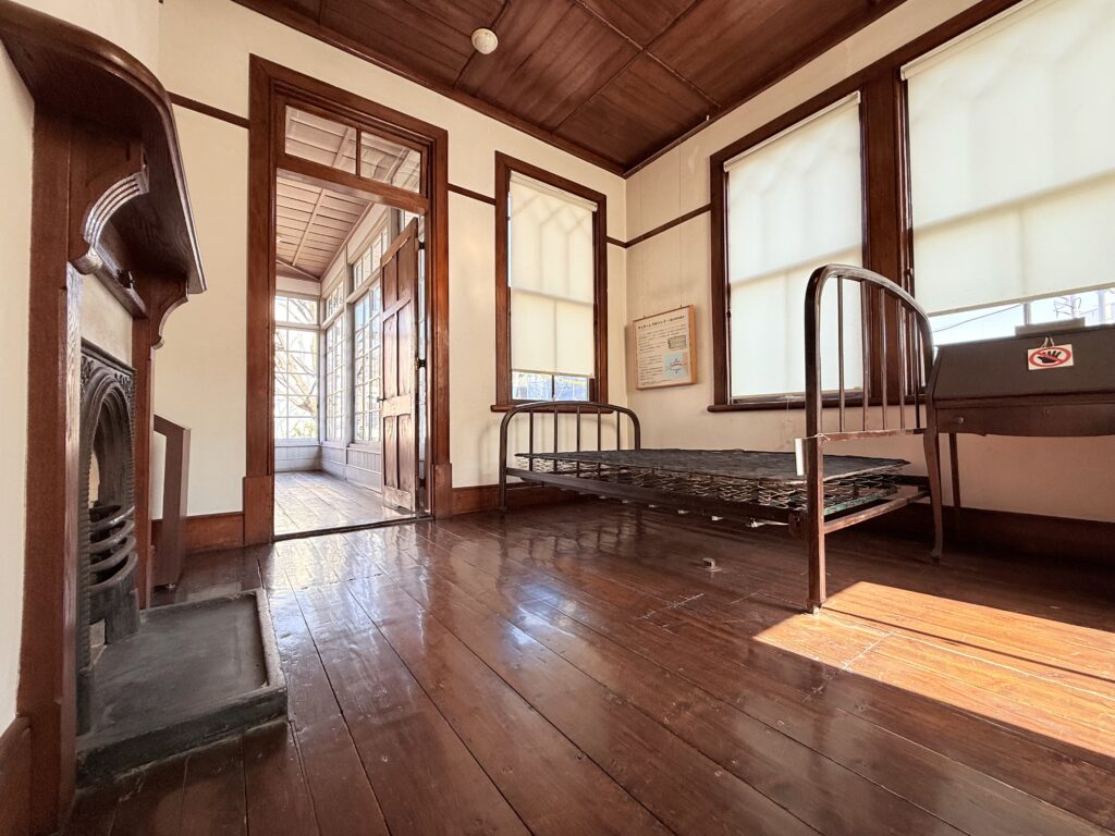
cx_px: 558
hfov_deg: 102.1
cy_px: 418
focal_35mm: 14
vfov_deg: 85.7
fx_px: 451
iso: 64
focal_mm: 2.22
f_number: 2.2
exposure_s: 1/116
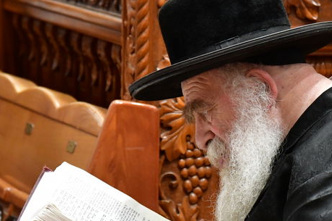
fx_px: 3383
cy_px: 116
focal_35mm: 367
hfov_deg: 5.6
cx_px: 228
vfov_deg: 3.7
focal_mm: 120
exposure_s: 1/100
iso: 3200
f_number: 5.6
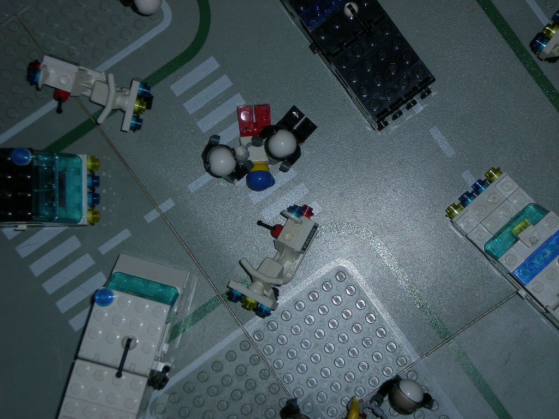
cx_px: 280
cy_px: 210
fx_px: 1841
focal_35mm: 114
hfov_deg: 17.3
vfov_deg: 13.0
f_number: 5.9
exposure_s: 1/120
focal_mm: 18.9
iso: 50
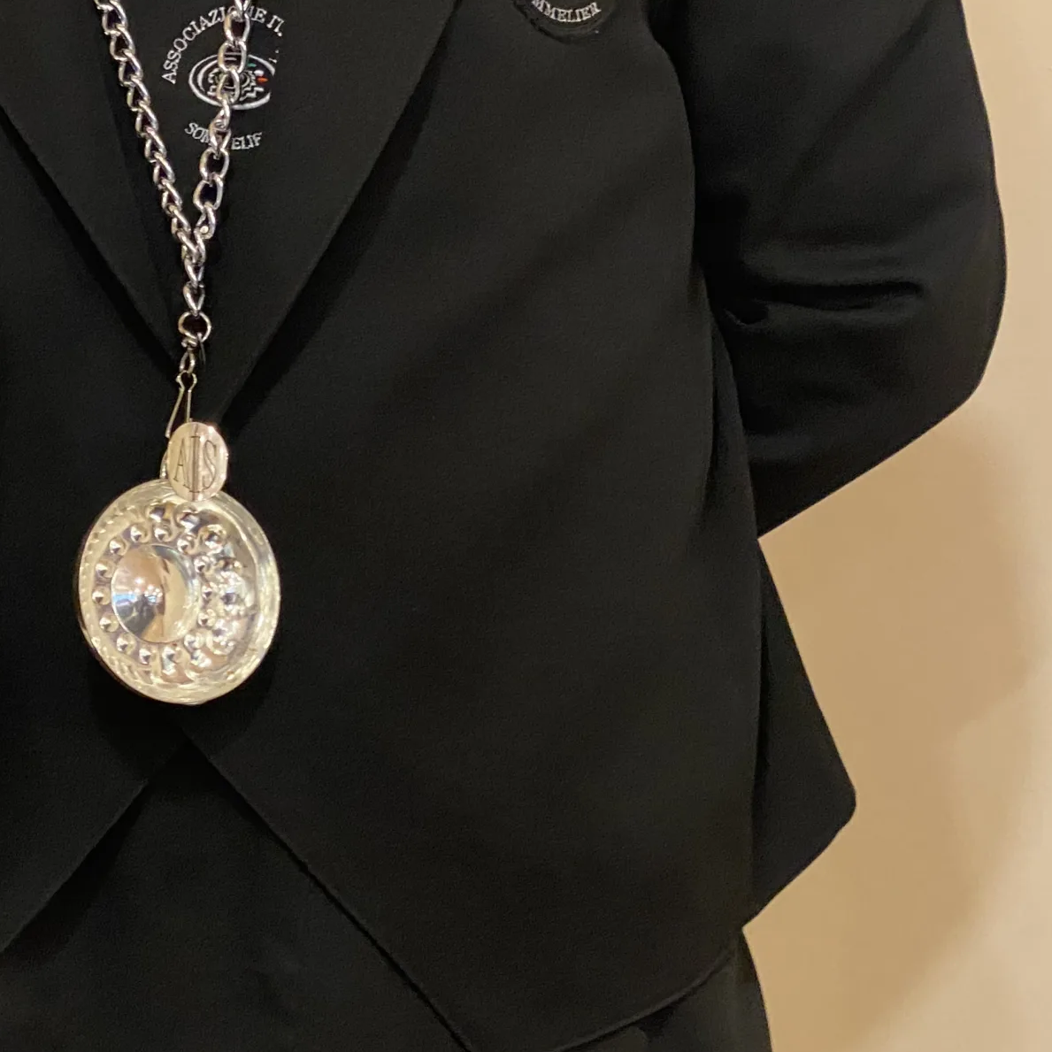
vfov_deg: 17.5
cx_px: 7
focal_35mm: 99
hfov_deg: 17.2
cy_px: 329
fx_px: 3404
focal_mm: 6
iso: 200
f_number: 2
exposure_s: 1/50
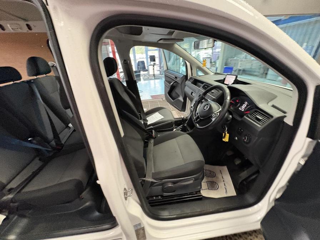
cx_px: 160
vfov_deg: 85.7
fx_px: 129
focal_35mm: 14
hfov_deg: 102.1
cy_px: 120
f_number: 2.2
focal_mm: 2.22
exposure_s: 1/50
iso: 800
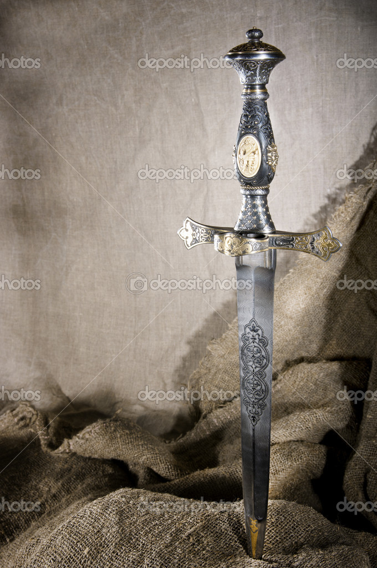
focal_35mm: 46
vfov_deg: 42.4
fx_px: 732
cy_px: 284
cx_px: 188
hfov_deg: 28.9
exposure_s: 1/125
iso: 100
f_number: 14
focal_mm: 31
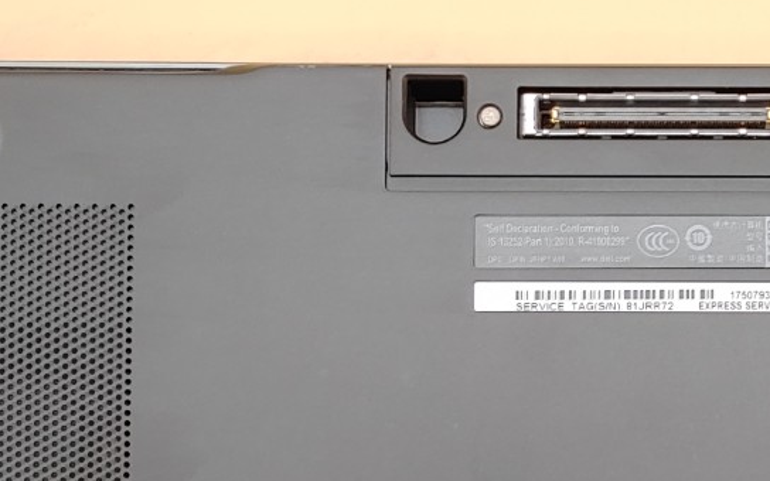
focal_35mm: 73
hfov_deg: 27.4
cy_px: 729
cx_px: 668
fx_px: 1532
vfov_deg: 16.3
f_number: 1.8
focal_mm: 4.36
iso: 50
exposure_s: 1/60
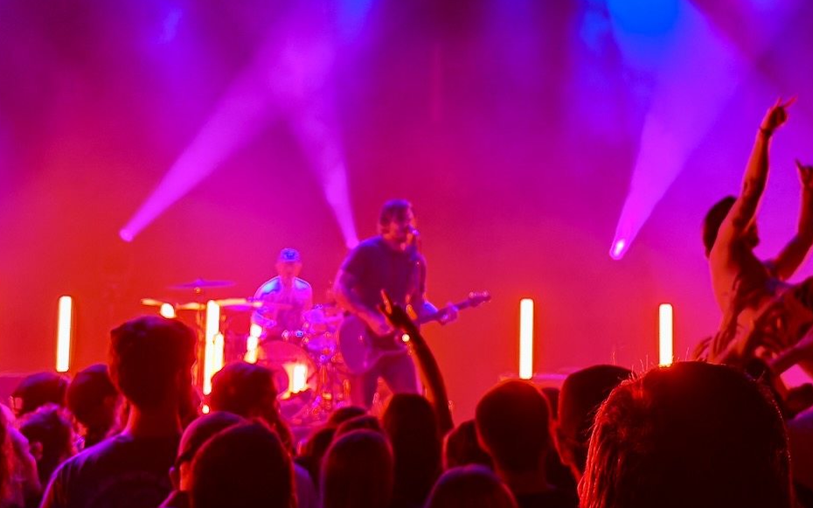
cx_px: 476
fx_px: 1551
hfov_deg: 29.3
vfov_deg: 18.6
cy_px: 205
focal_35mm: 70
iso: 250
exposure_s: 1/40
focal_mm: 6.76
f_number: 1.78
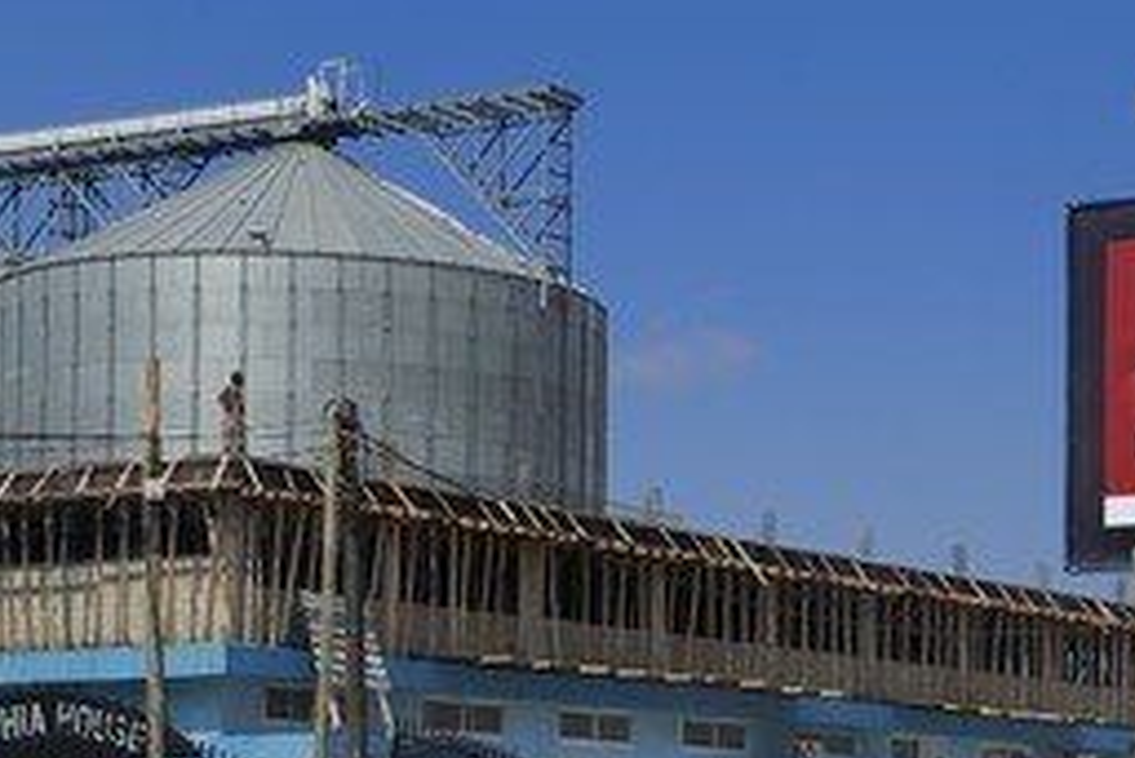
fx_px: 2997
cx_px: 825
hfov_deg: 21.3
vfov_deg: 14.3
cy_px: 603
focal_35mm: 95
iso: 400
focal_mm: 58
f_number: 11
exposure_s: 1/800
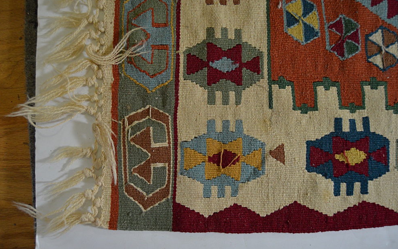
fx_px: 304
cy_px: 129
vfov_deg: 44.5
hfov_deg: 66.5
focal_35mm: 28
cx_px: 199
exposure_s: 1/60
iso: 720
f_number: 3.5
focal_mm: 18
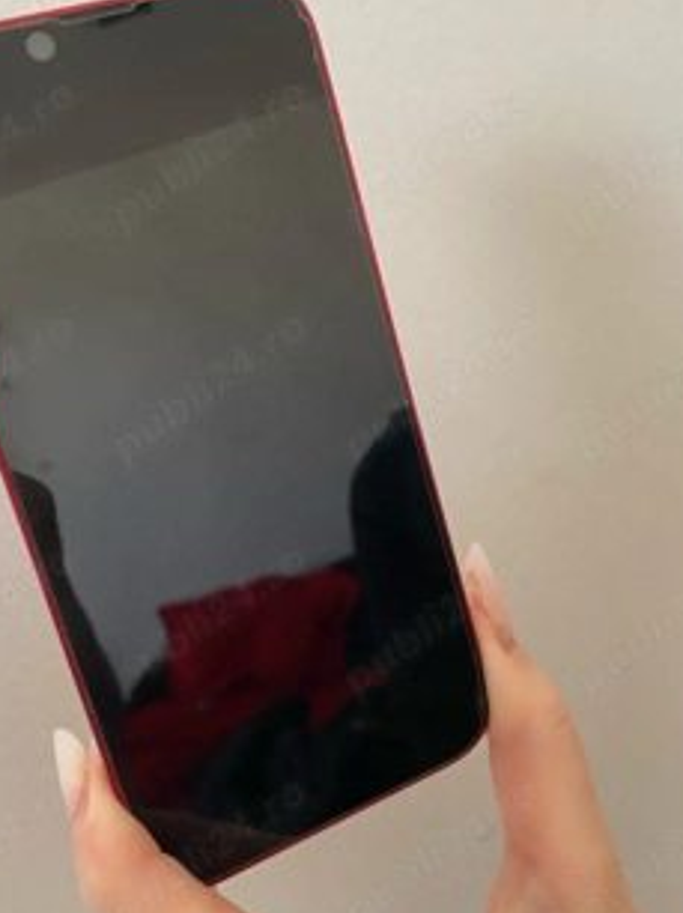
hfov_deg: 41.5
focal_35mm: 34
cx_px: 268
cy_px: 424
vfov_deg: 53.9
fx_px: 896
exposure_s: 1/60
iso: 160
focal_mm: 4.25
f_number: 1.8
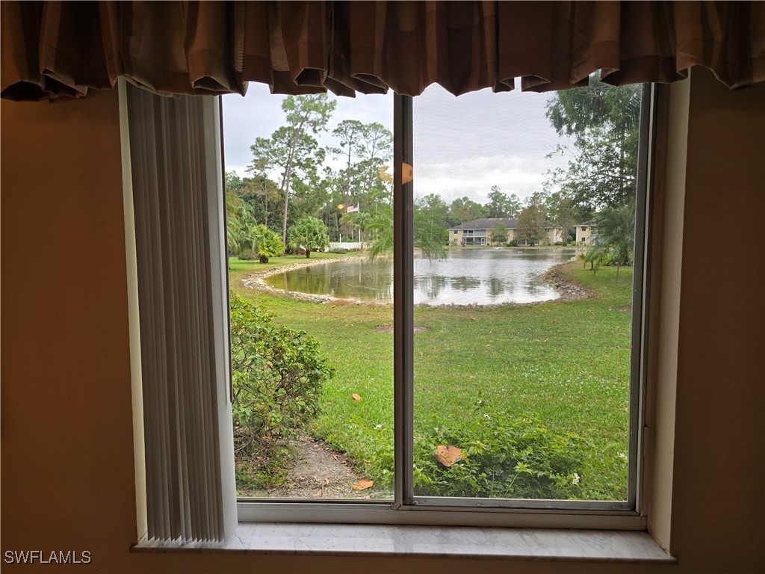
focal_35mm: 23
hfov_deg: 73.9
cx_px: 382
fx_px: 508
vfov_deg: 58.9
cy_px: 287
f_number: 1.7
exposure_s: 1/127
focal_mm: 6.3
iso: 12
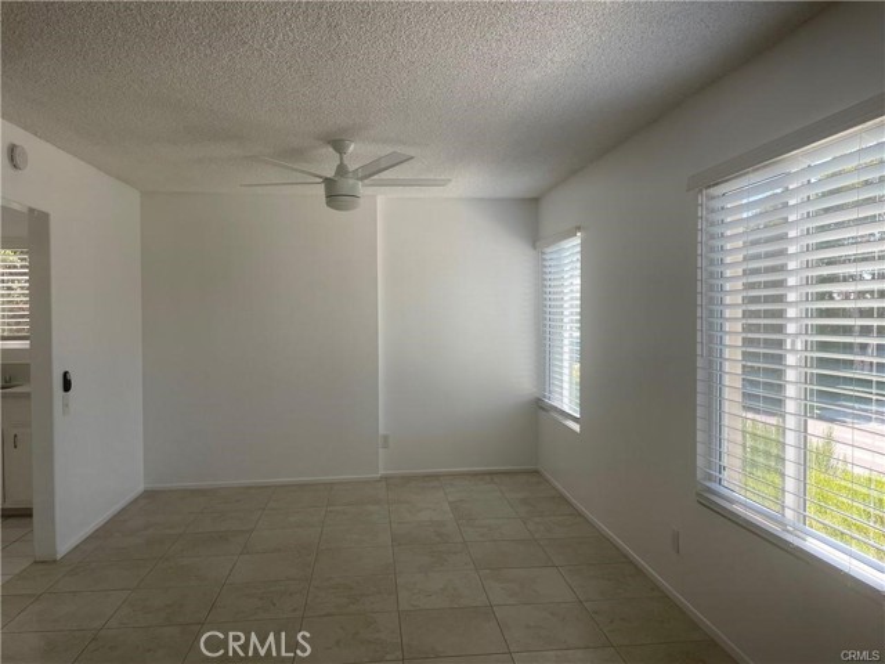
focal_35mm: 26
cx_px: 442
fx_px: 665
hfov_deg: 67.3
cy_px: 332
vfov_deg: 53.1
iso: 32
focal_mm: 4.2
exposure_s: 1/141
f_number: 1.6
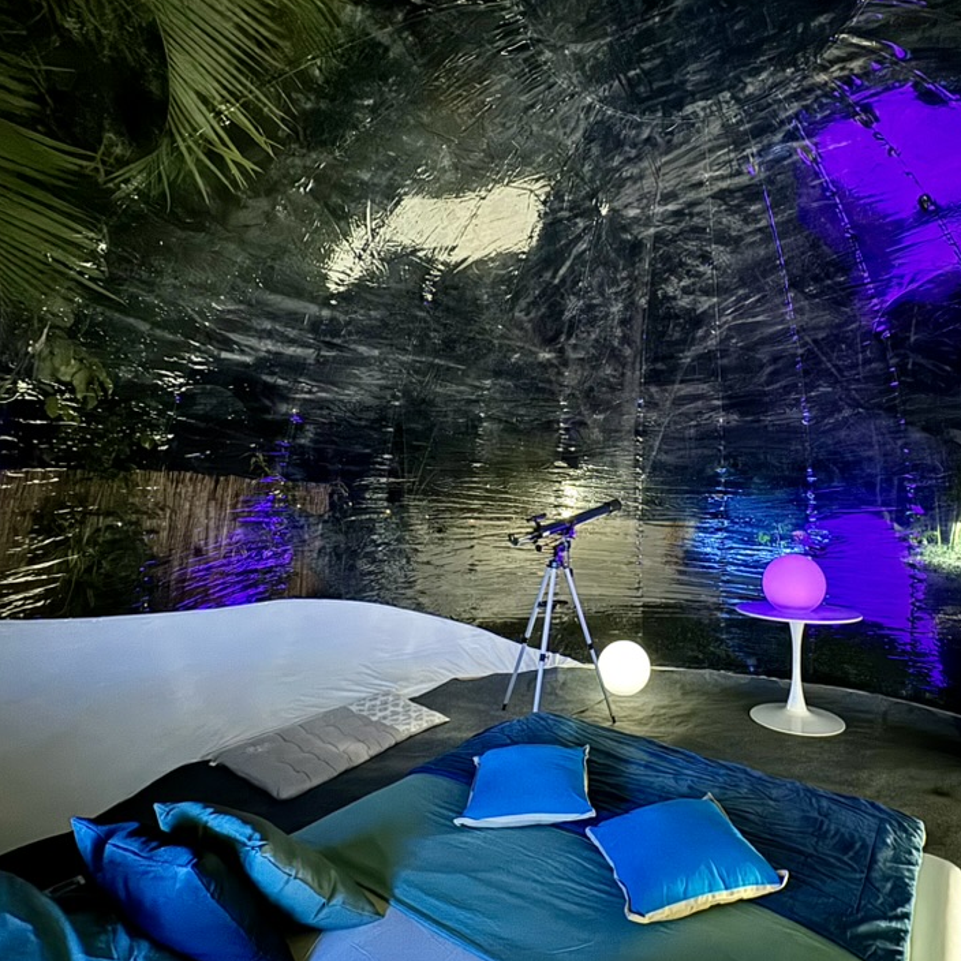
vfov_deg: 80.7
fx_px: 565
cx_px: 599
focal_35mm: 18
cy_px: 485
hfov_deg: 79.3
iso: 1250
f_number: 2.2
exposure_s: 1/8
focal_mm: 2.22
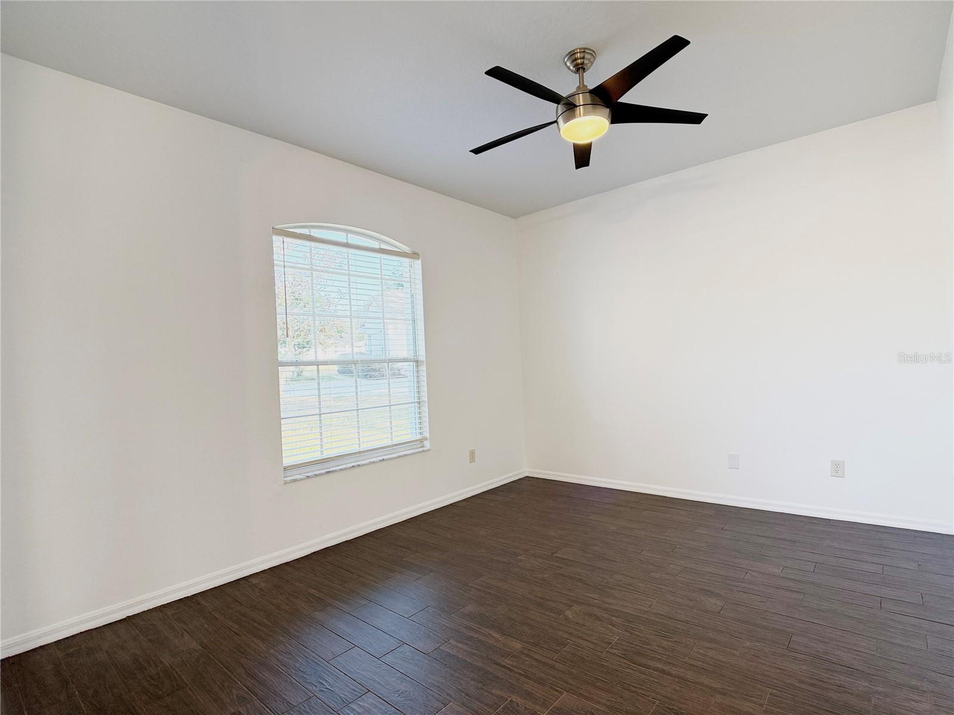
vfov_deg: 56.8
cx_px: 477
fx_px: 661
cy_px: 358
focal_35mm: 24
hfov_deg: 71.6
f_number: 1.78
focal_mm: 6.76
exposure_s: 1/227
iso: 160
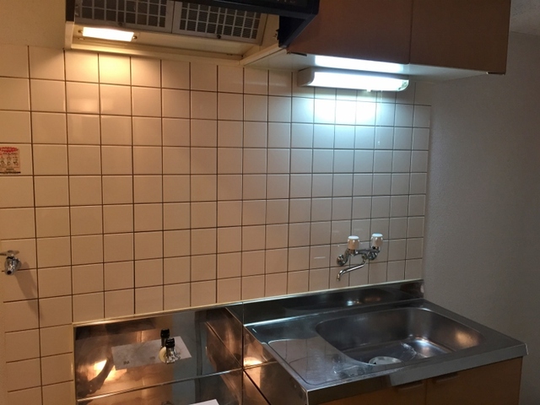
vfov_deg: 48.2
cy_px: 202
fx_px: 452
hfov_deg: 61.7
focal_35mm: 29
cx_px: 270
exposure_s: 1/33
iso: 64
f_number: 2.2
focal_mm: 4.15
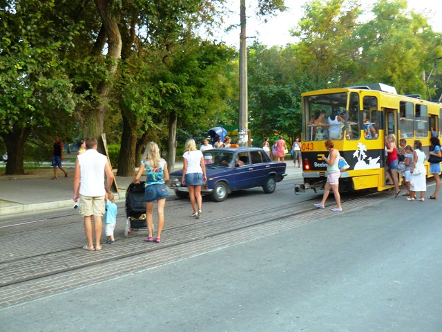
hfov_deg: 51.4
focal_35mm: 36
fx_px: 460
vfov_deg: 39.7
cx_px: 221
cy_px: 166
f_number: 2.8
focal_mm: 6
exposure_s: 1/30
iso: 100
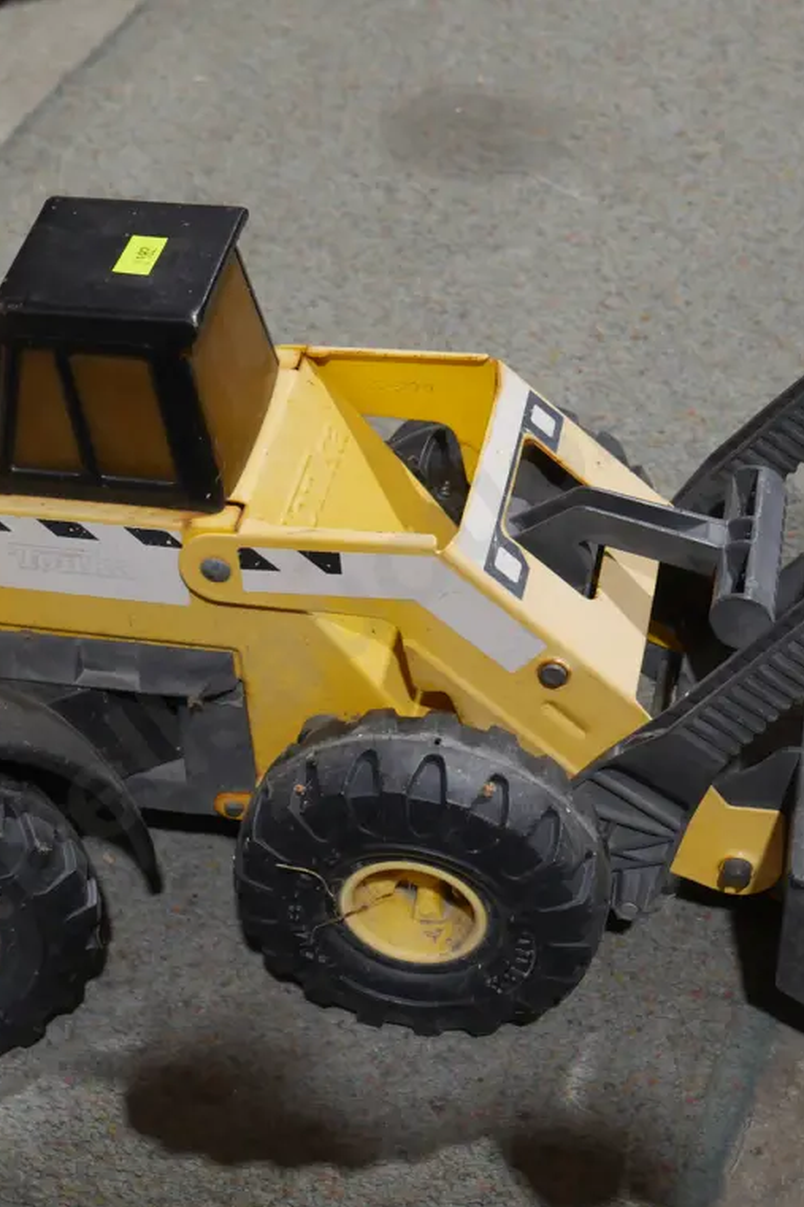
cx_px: 357
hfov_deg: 19.4
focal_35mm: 70
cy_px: 608
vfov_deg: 28.8
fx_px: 2346
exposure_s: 1/60
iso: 640
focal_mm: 25
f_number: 5.3
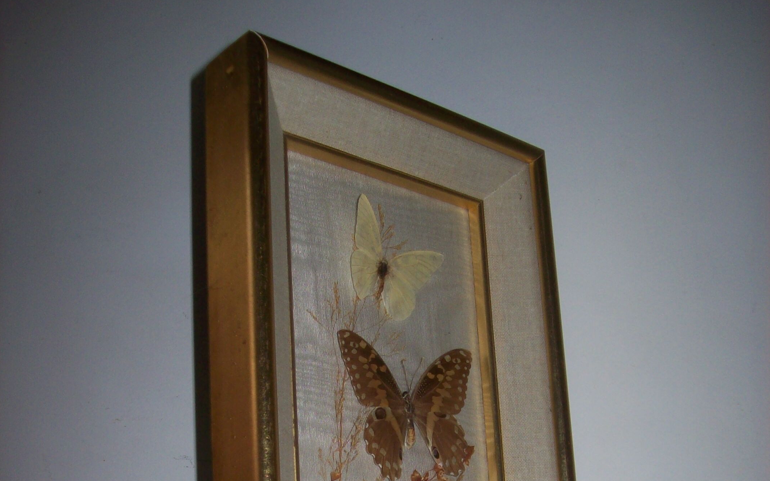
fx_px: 1070
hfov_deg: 39.6
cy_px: 488
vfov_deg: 24.1
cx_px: 385
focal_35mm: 51
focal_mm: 6
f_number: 2.7
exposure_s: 1/64
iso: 80
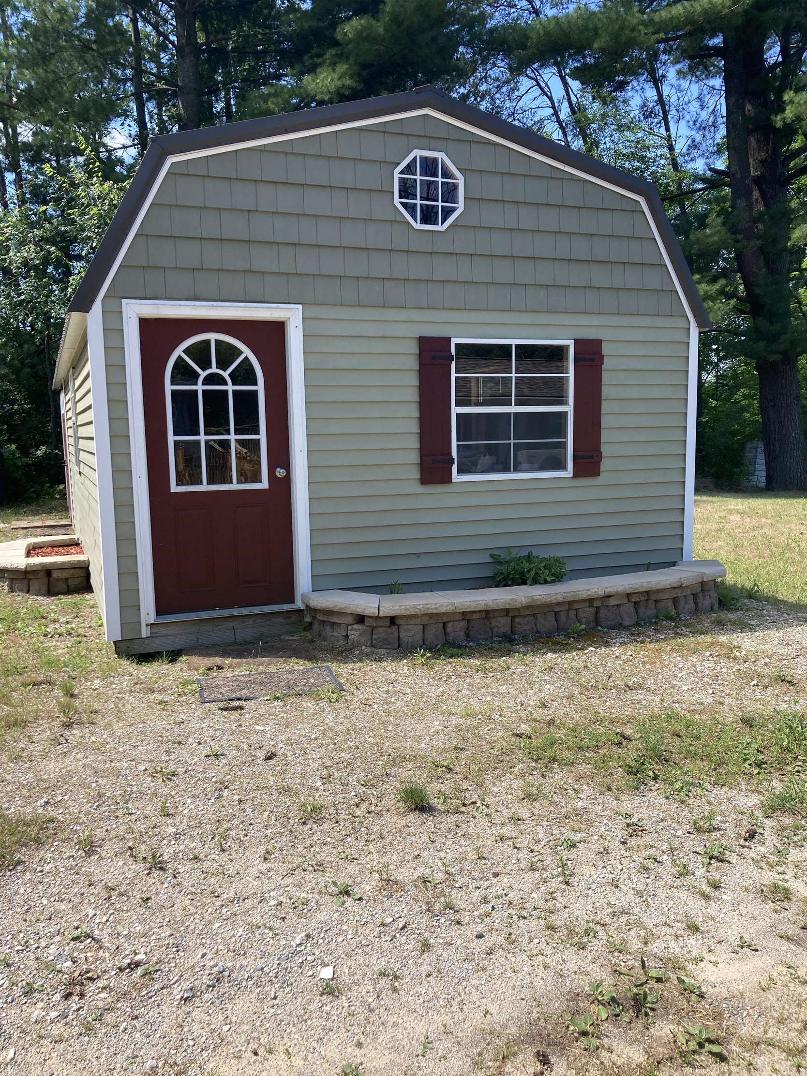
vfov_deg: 61.7
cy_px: 557
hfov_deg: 48.2
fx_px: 902
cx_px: 402
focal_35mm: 29
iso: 20
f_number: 1.8
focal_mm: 3.99
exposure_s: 1/1104
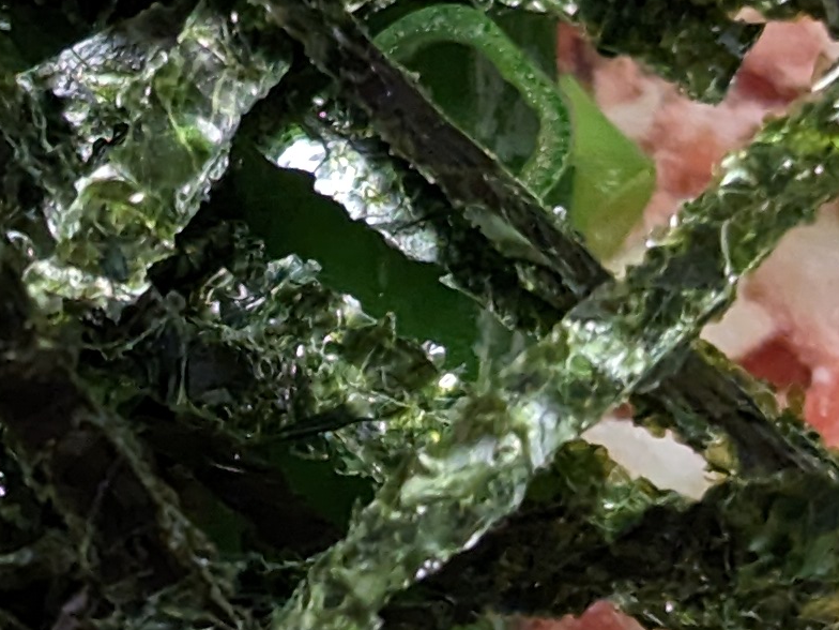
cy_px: 250
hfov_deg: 7.9
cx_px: 57
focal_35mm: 250
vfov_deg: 5.9
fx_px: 6059
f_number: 1.85
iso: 479
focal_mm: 6.81
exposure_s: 1/99.9
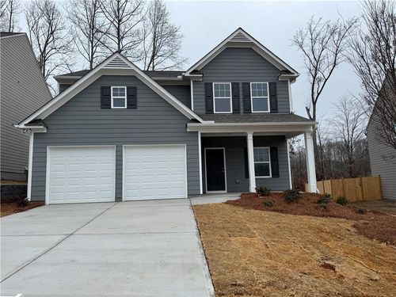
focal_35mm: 24
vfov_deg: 56.8
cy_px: 148
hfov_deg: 71.6
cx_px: 198
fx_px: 275
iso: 80
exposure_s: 1/1261
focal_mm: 6.76
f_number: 1.78
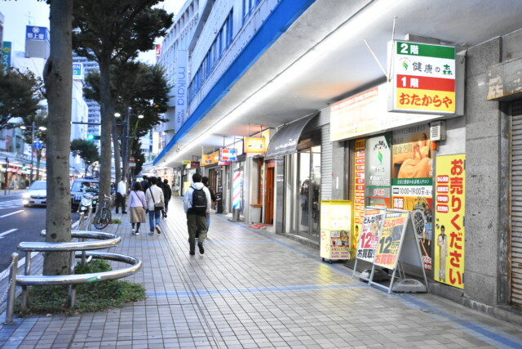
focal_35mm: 36
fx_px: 522
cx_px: 261
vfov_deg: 36.9
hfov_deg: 53.1
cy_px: 174
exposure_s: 1/125
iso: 6400
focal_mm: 24
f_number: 5.6
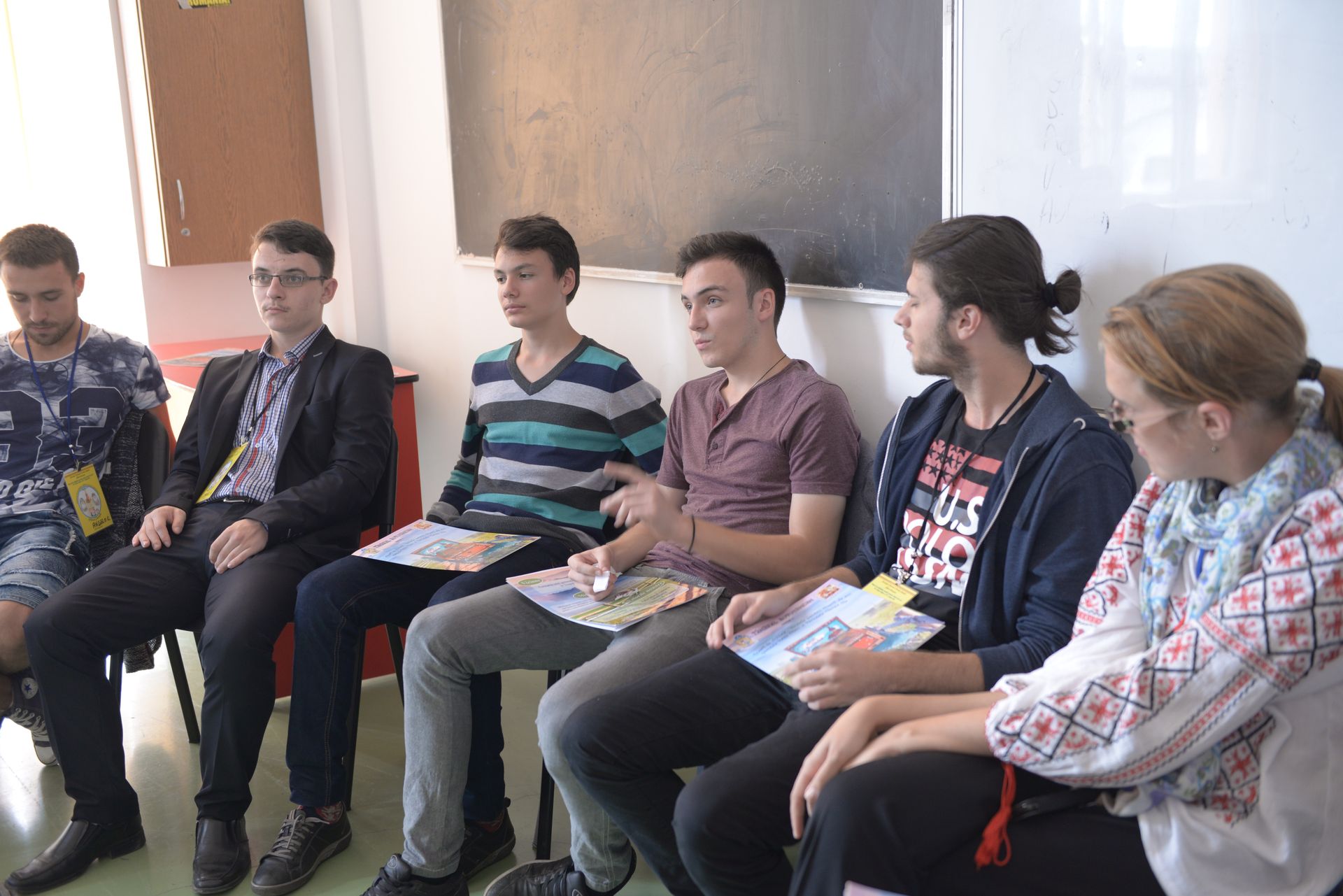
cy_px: 448
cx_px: 672
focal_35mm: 40
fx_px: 1492
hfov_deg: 48.4
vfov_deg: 33.4
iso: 720
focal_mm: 40
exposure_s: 1/40
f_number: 2.8
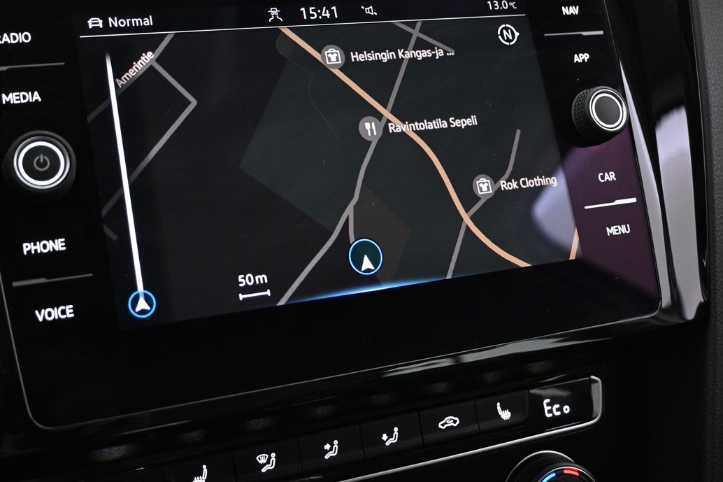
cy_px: 168
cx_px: 298
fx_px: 967
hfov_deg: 40.8
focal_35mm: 48
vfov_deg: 27.8
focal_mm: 20.5
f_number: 3.8
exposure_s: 1/25
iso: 1600
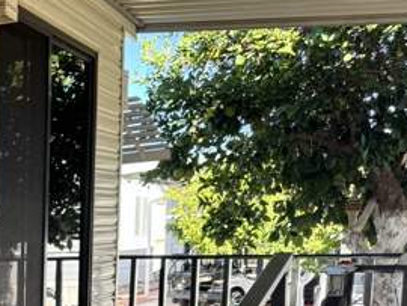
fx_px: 836
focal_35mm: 71
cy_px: 368
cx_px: -154
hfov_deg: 23.4
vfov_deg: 19.5
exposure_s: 1/269
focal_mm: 6.76
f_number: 1.78
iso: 64
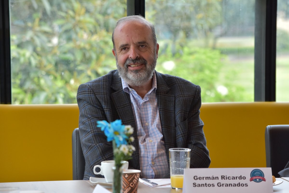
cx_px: 144
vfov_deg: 7.0
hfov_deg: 10.5
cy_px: 96
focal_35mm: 195
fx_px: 1565
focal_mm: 130
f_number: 7.1
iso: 800
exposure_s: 1/200
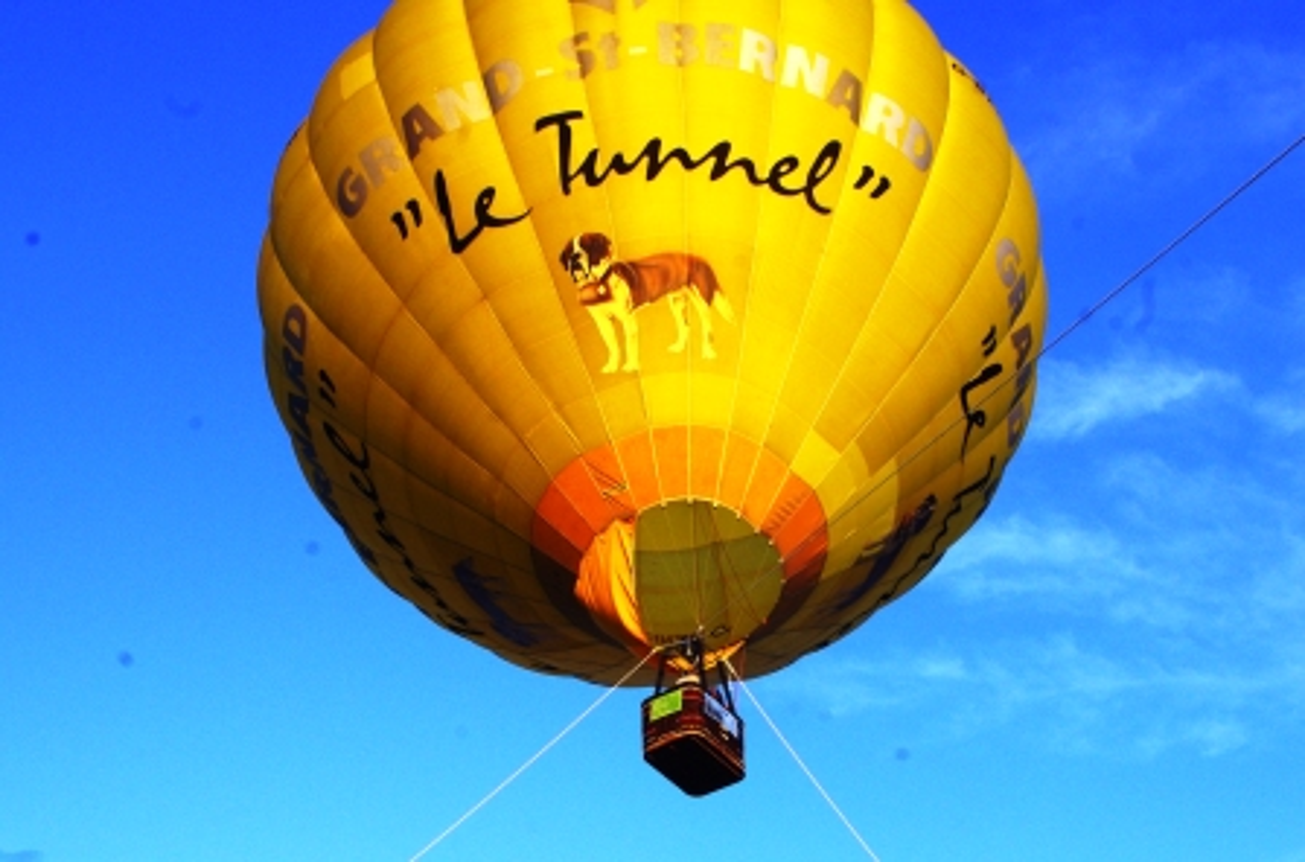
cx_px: 652
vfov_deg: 42.1
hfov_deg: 60.4
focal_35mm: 31
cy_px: 431
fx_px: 1121
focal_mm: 21.25
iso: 200
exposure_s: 1/100
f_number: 11
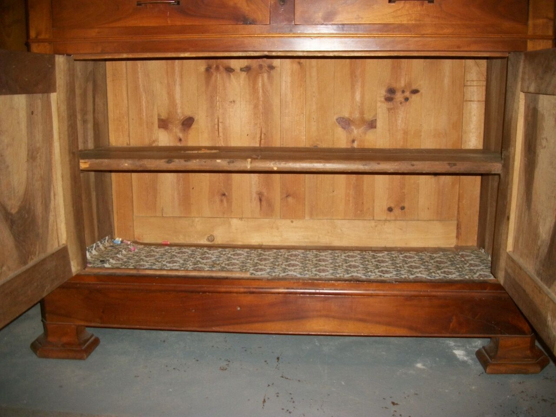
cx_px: 278
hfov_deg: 56.8
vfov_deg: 44.2
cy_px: 208
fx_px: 514
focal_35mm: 32
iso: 160
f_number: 2.9
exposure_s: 1/30
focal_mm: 5.7
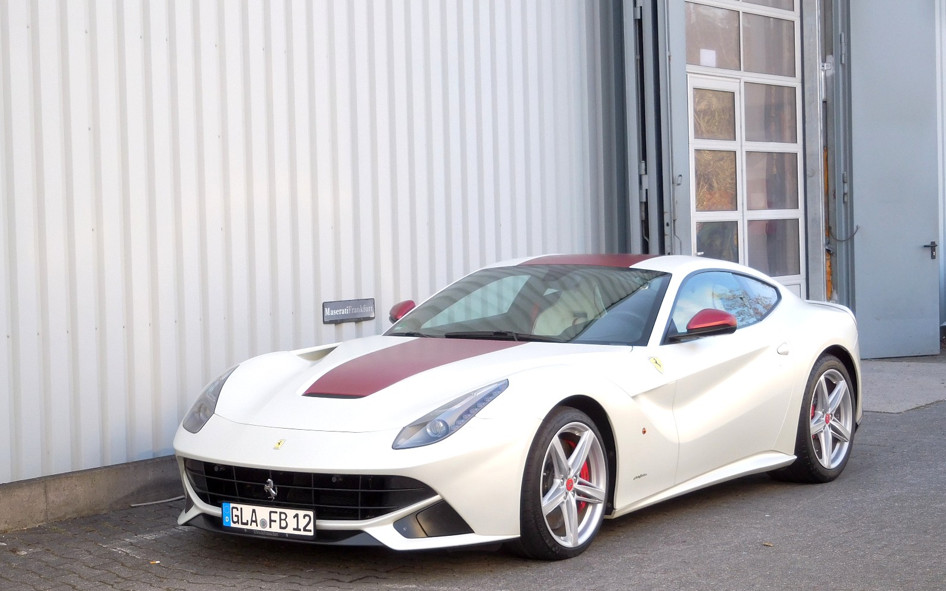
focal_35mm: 75
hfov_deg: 27.5
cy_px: 320
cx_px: 470
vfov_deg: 17.4
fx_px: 1933
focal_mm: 12.6
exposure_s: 1/80
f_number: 4.7
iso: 125
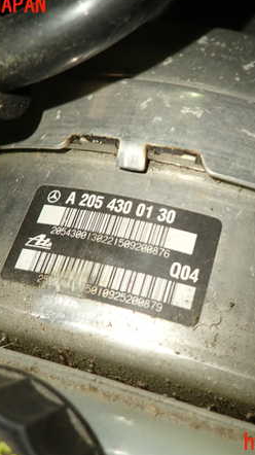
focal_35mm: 37
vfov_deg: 54.0
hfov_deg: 31.7
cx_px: 168
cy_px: 224
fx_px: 446
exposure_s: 1/50
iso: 200
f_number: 2
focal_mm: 4.5
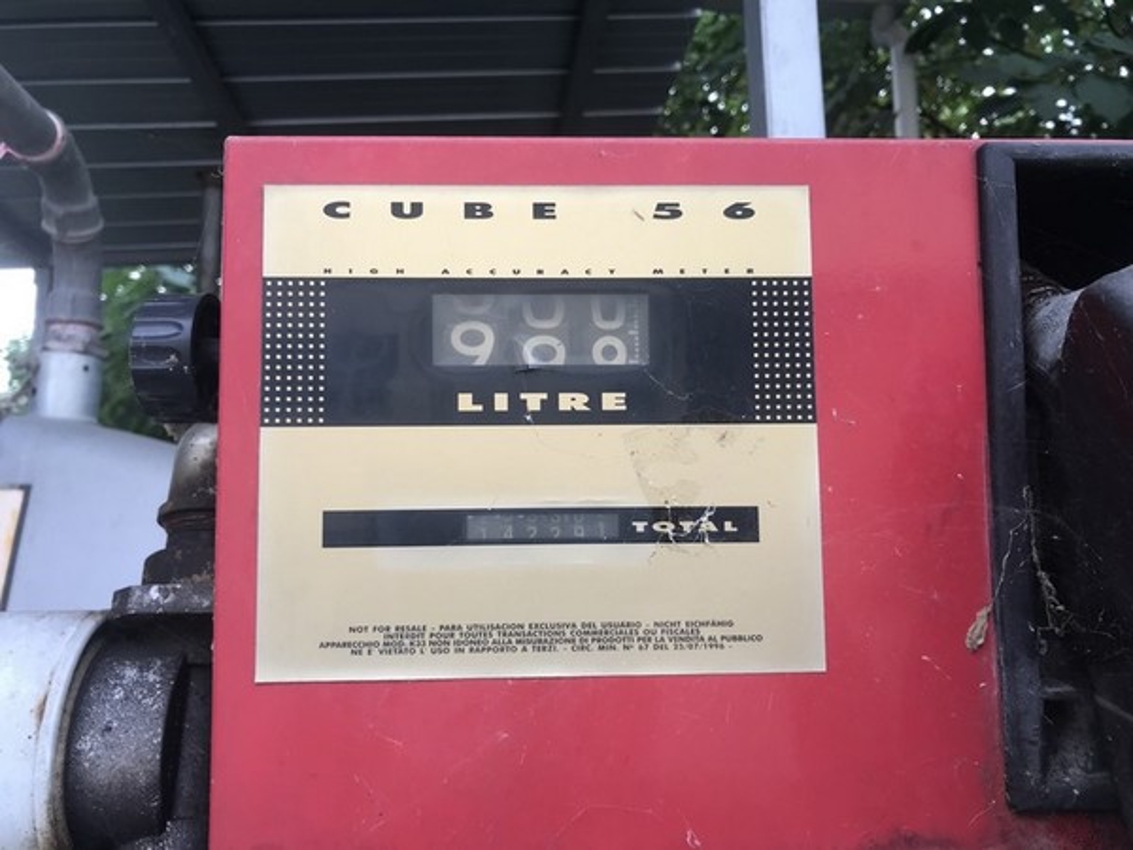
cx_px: 566
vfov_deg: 49.7
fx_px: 916
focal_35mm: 28
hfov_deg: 63.4
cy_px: 425
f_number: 1.8
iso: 20
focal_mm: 3.99
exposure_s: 1/105
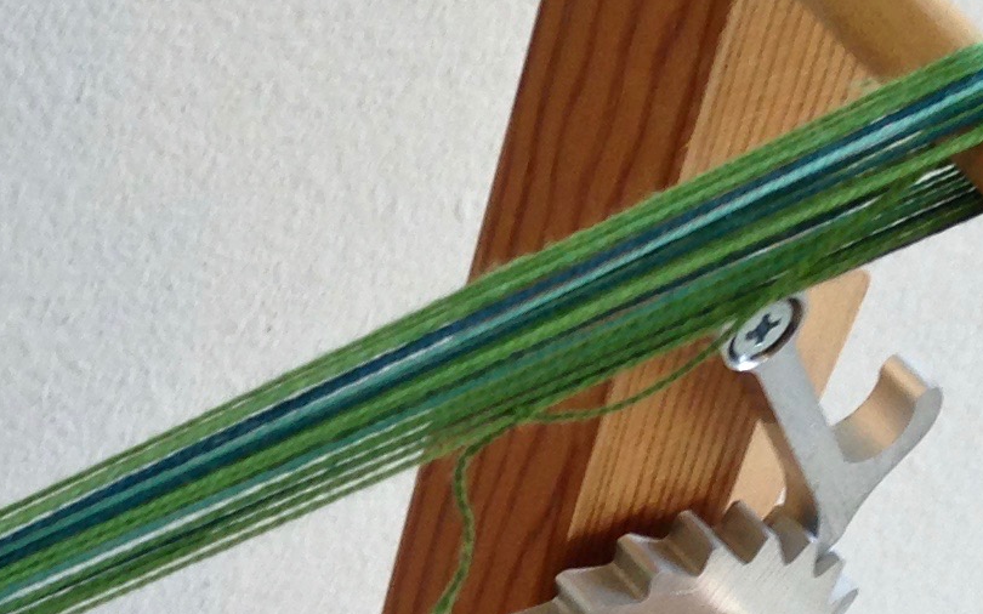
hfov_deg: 14.4
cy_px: 863
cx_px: -166
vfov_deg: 9.1
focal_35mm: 141
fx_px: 3777
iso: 50
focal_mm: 4.12
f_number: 2.4
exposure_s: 1/24
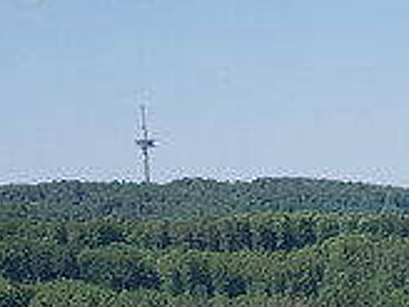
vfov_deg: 8.7
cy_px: 367
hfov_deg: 11.3
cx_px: 567
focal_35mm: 169
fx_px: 1997
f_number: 1.7
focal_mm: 4.3
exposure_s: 1/2128
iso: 40
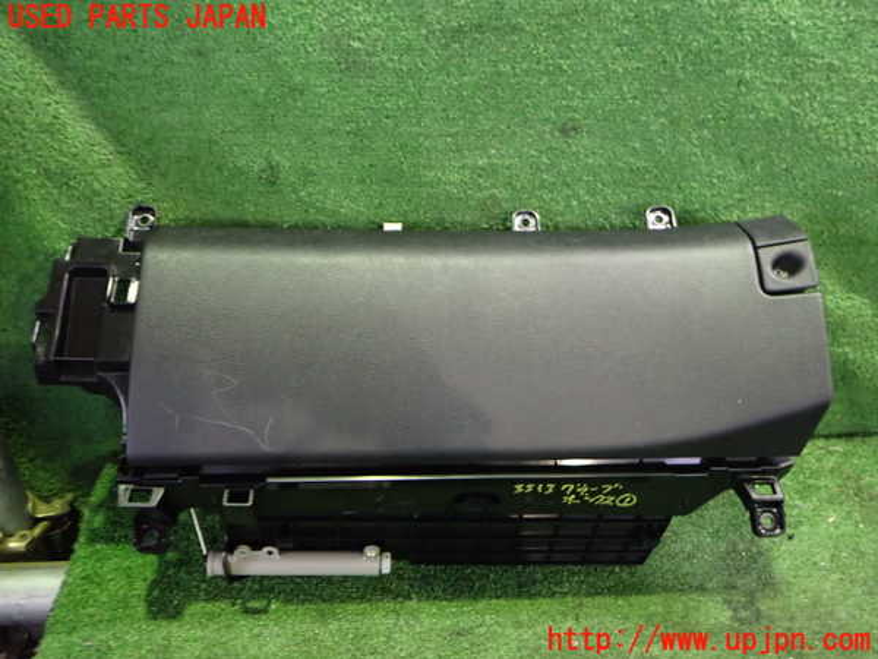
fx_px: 761
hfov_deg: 60.0
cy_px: 330
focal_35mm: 30
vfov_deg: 46.8
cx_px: 439
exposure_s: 1/20
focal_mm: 5.4
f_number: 2.3
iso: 800
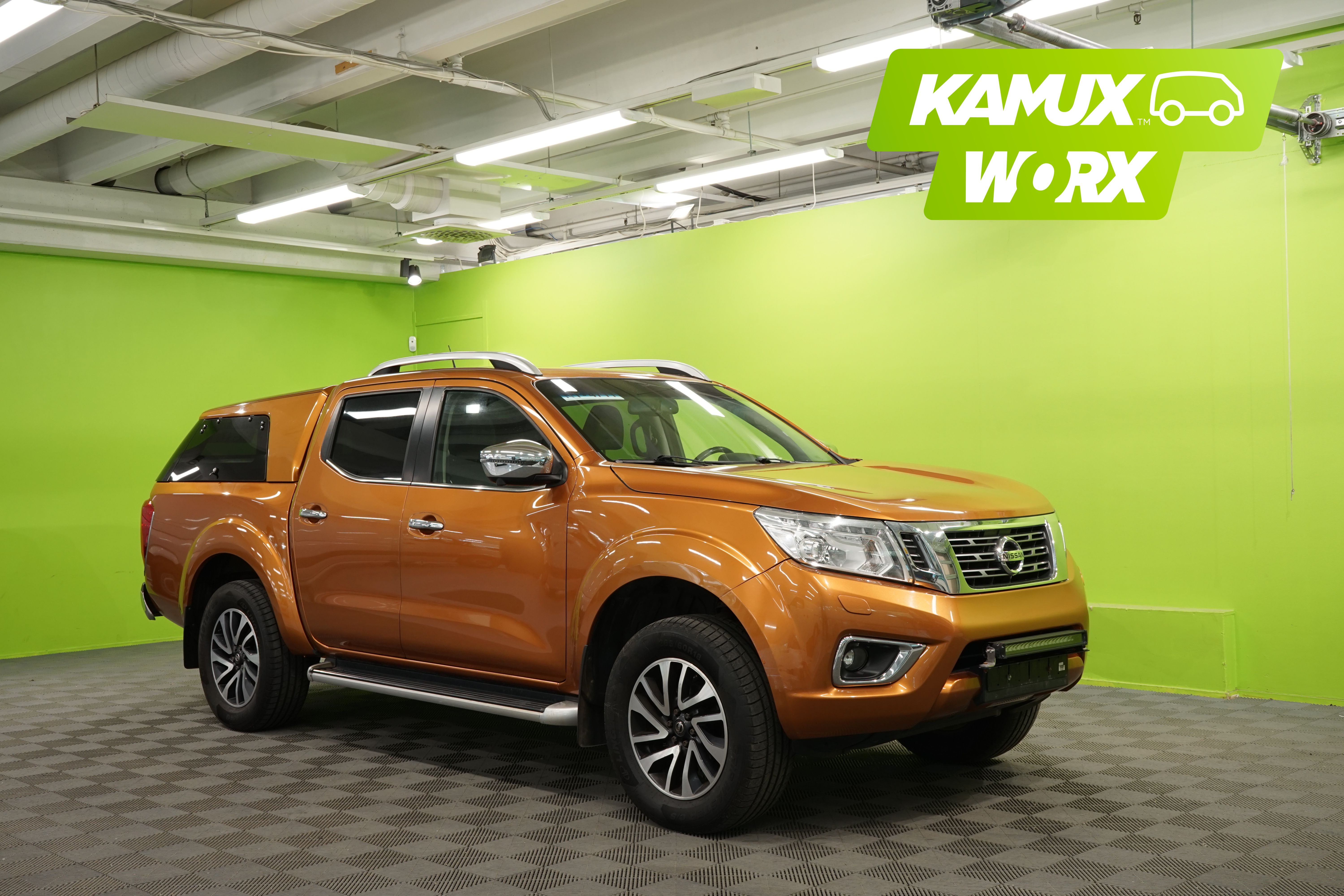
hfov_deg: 50.7
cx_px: 672
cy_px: 448
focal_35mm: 38
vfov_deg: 35.1
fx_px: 1419
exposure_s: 1/15
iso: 500
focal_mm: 38
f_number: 10
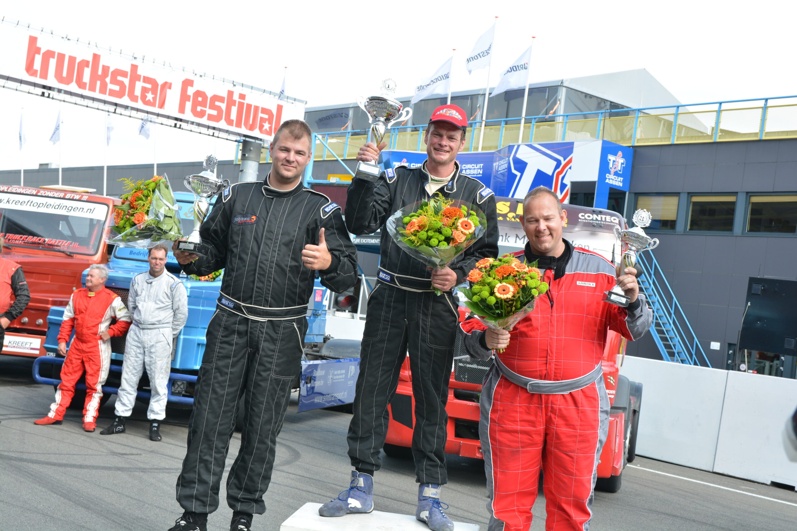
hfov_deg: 41.1
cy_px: 266
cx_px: 398
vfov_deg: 28.1
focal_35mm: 48
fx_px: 1063
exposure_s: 1/125
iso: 160
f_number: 8
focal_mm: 32
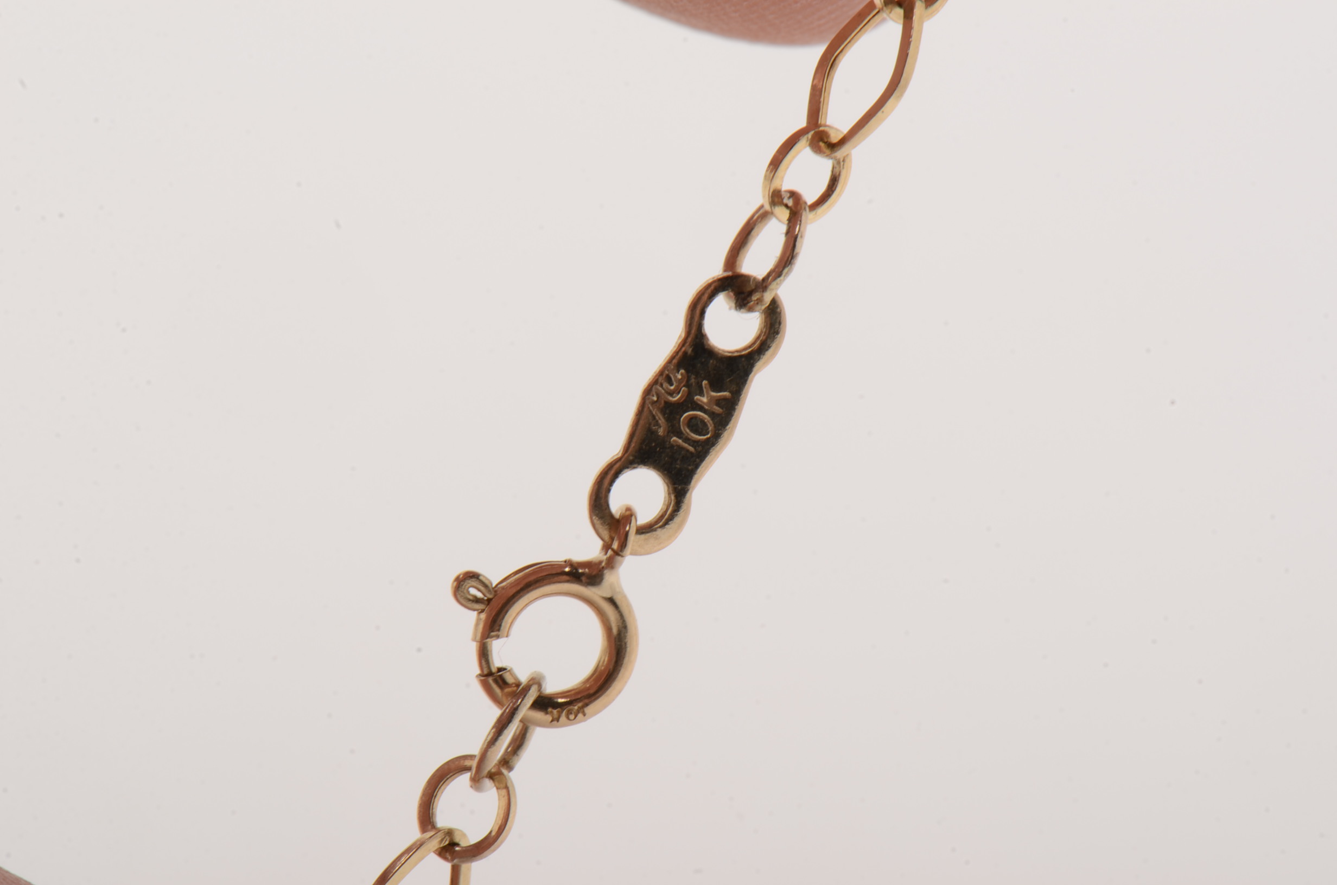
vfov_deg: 10.7
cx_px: 668
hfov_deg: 16.1
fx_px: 4725
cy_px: 442
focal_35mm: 128
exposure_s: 1/160
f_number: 25
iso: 100
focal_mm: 85
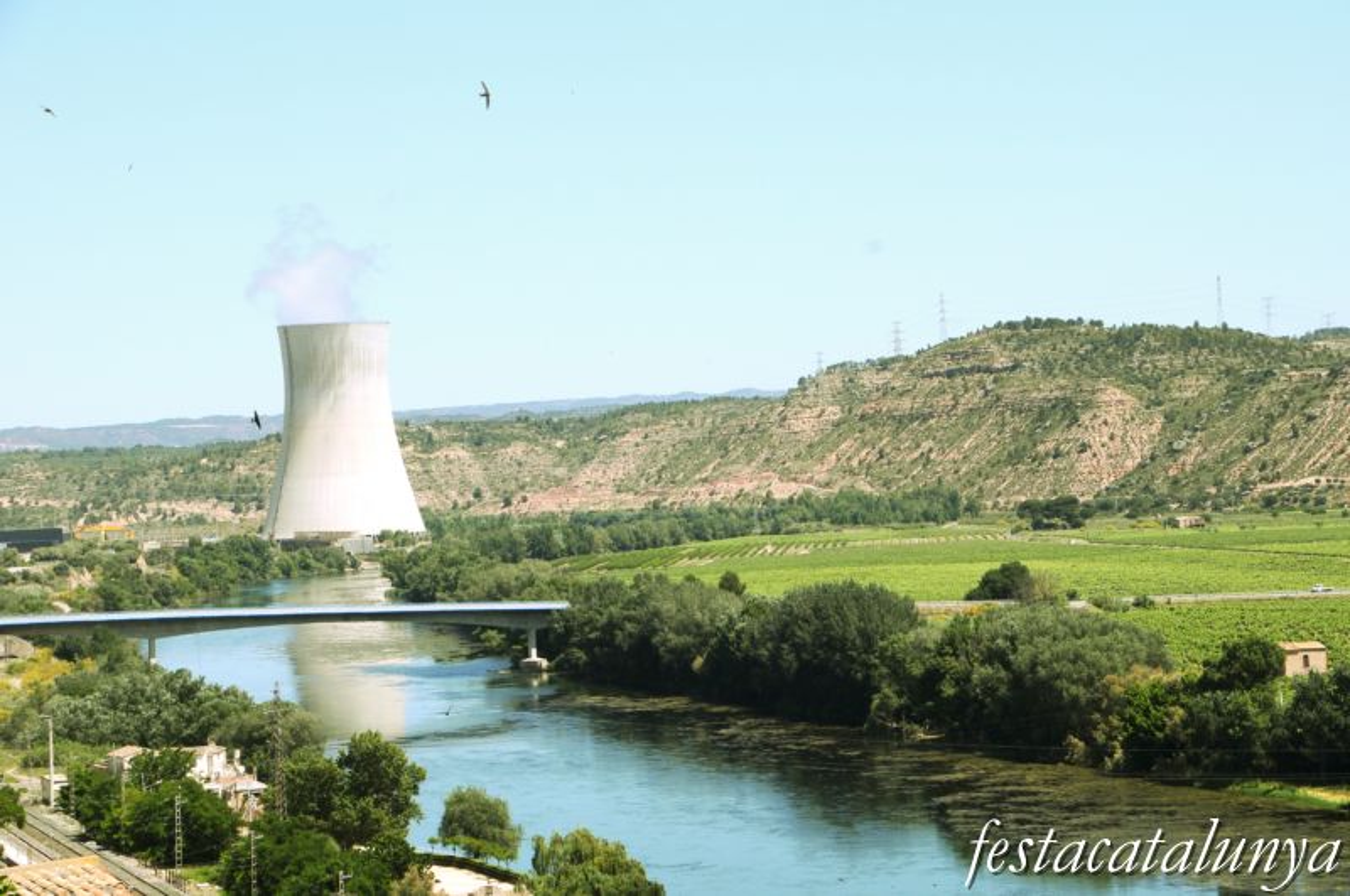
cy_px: 448
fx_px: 3651
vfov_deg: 14.0
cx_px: 675
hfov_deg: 20.9
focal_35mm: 98
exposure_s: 1/500
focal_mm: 65
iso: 250
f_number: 11
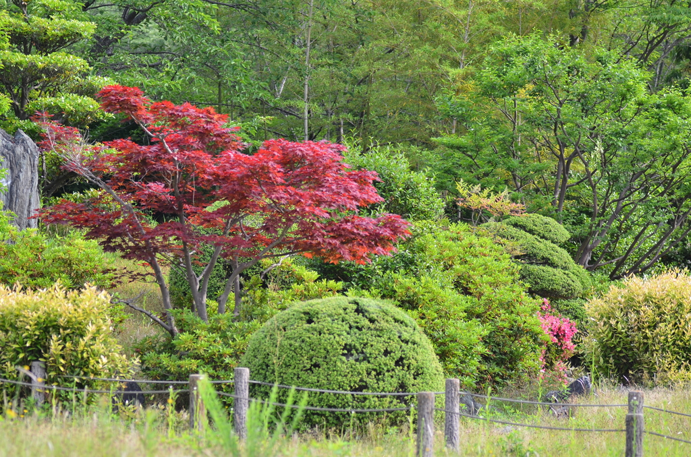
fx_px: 2586
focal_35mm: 135
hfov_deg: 15.2
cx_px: 346
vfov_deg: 10.1
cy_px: 228
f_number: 3.2
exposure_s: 1/400
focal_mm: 90
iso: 100
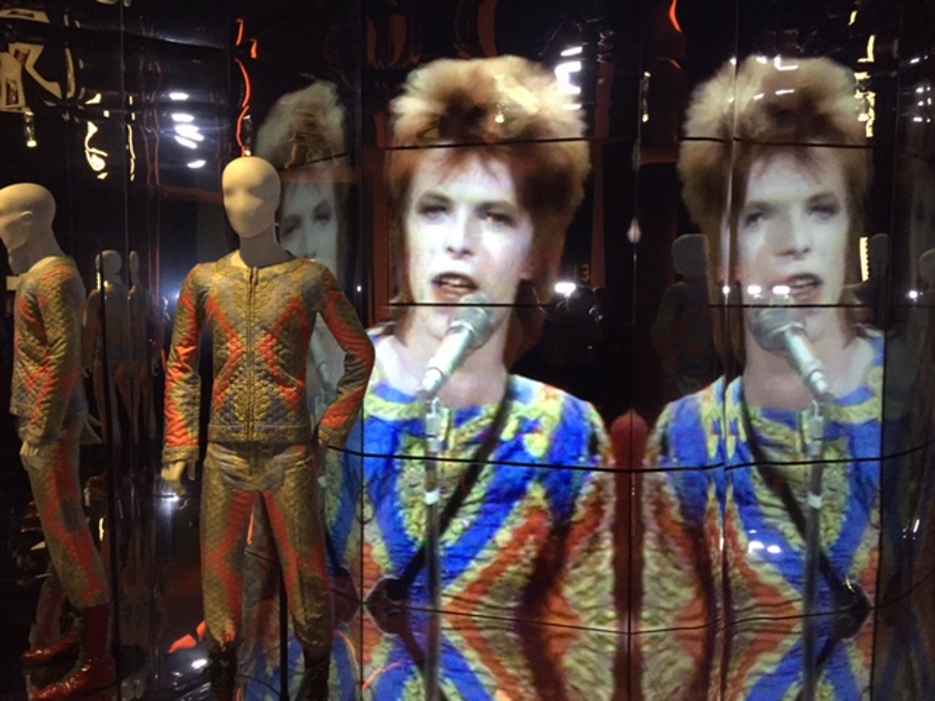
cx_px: 468
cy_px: 350
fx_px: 783
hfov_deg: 61.7
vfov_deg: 48.2
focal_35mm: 29
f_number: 2.2
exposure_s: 1/17
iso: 320
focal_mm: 4.15
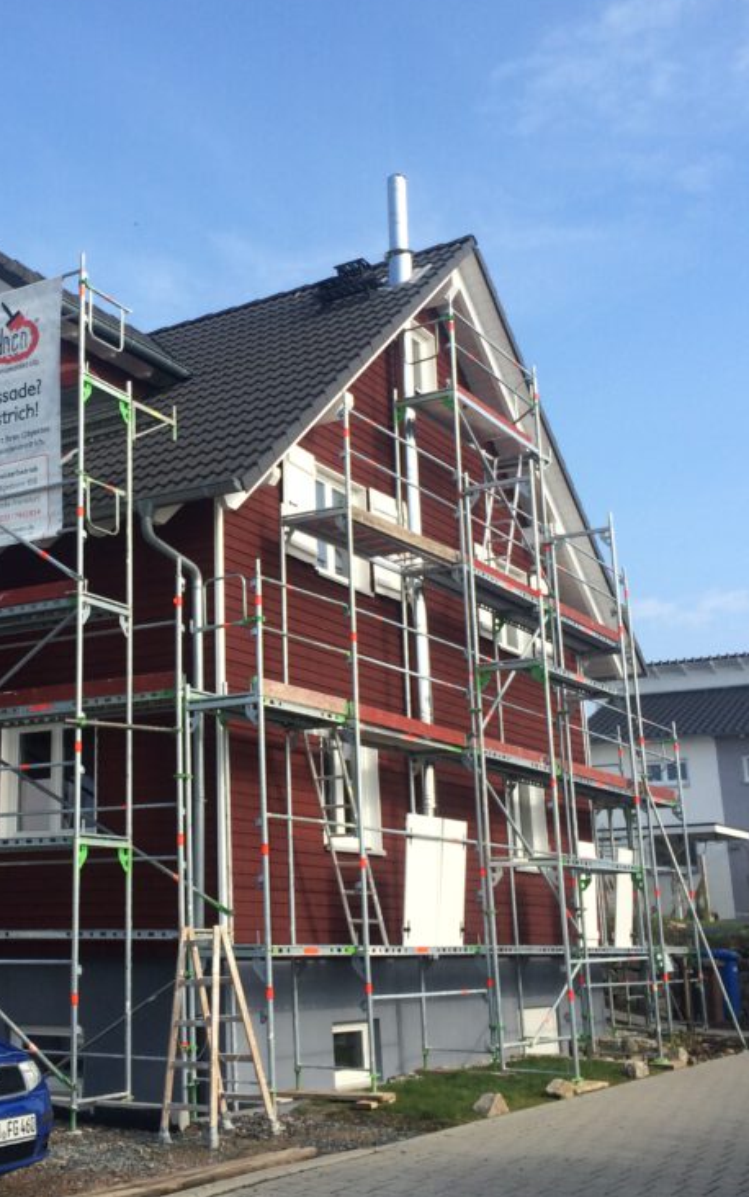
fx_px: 1403
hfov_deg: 29.2
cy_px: 551
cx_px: 147
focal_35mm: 43
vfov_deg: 46.2
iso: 32
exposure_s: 1/1325
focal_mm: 4.15
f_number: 2.2
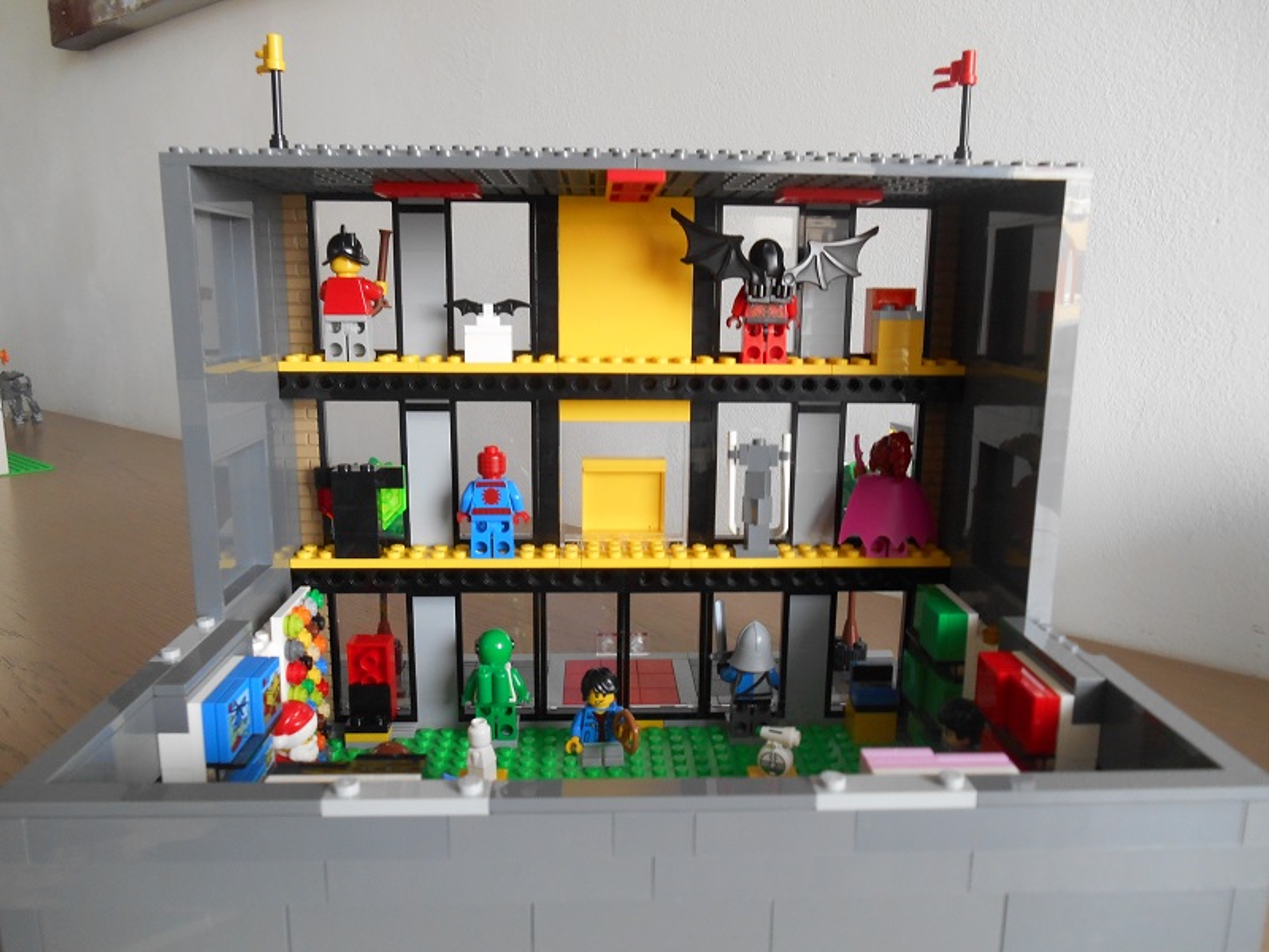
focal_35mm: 26
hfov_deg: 67.3
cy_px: 476
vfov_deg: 53.1
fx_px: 953
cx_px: 634
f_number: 3.4
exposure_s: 1/30
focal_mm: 4.7
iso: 180
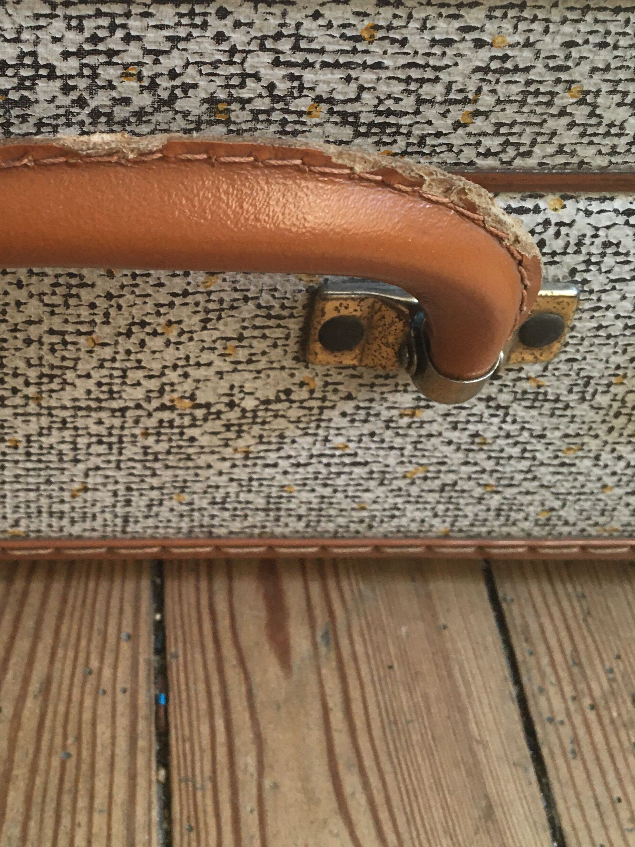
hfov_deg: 30.1
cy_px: 272
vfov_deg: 39.9
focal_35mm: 47
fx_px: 1150
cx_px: 125
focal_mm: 4.15
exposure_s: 1/33
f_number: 2.2
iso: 64
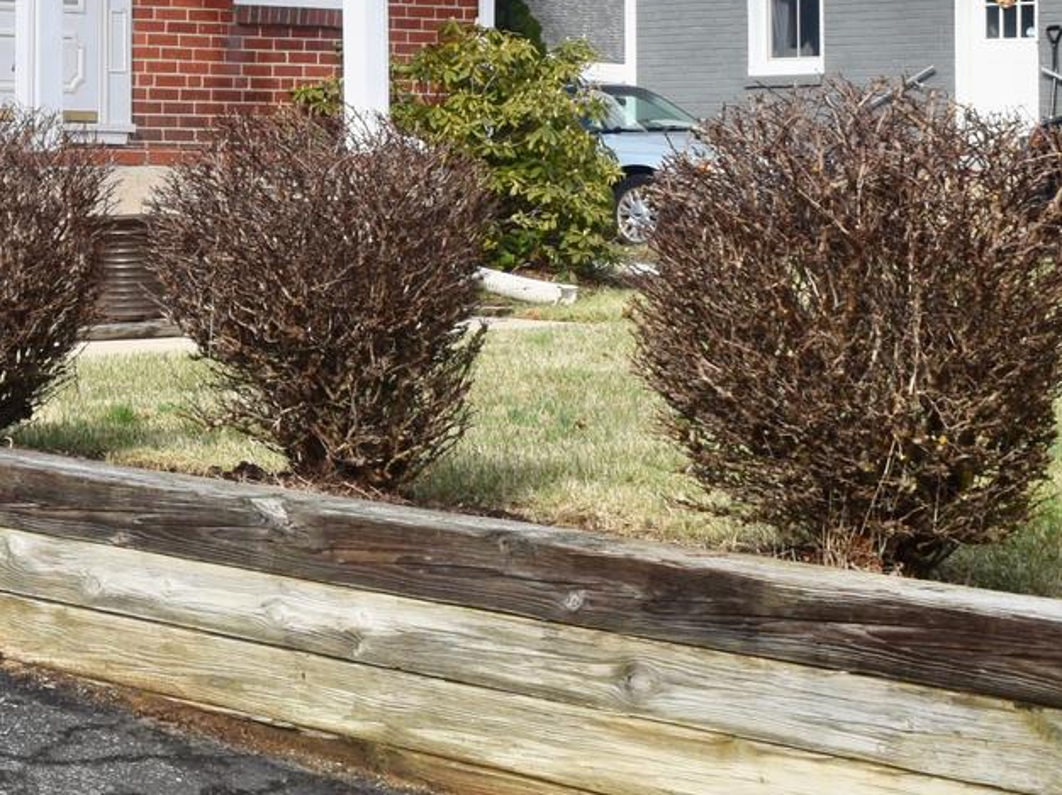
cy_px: 55
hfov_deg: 16.8
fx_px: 3330
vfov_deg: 13.5
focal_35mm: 109
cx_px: -411
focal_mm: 23
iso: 200
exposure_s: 1/400
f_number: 10
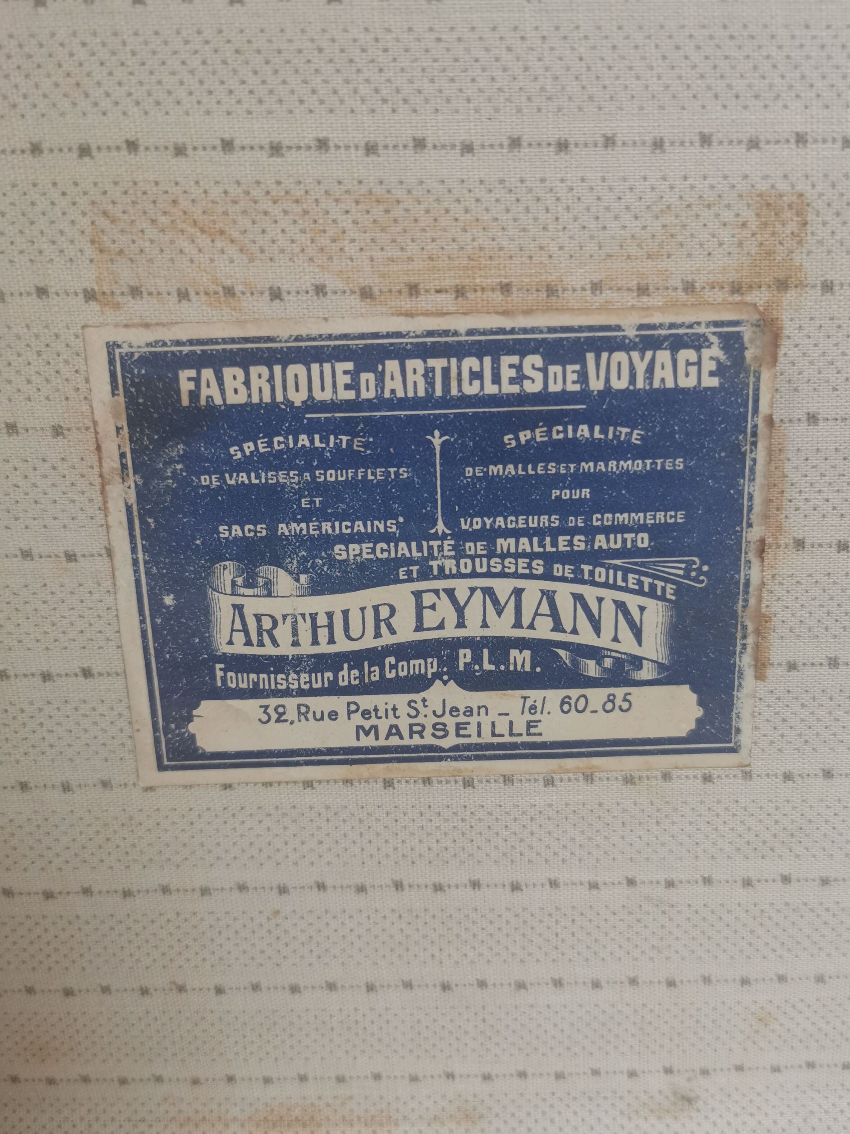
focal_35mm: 29
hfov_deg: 48.2
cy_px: 567
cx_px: 425
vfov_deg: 61.7
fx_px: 949
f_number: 1.6
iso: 160
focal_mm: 5.56
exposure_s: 1/120
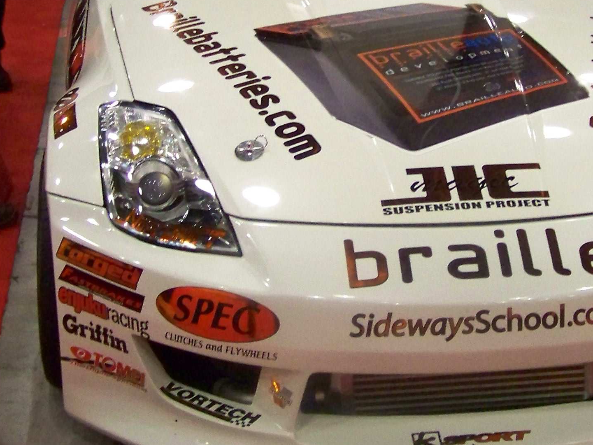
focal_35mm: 81
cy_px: 159
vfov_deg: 18.2
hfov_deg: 24.1
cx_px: 343
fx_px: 1388
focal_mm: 6.3
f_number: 2.8
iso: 400
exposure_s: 1/50
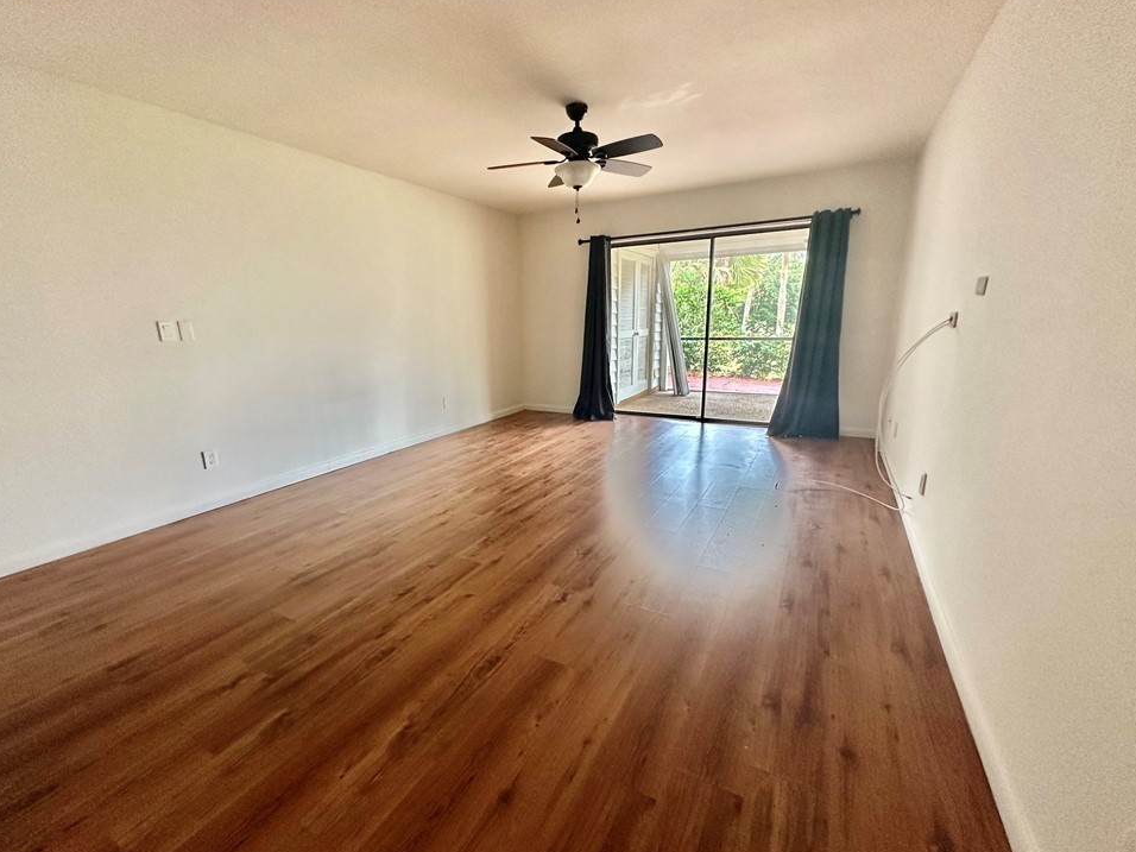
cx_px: 545
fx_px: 492
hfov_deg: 98.1
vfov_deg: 81.7
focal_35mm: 15
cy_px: 442
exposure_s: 1/60
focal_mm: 2.22
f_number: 2.2
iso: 200
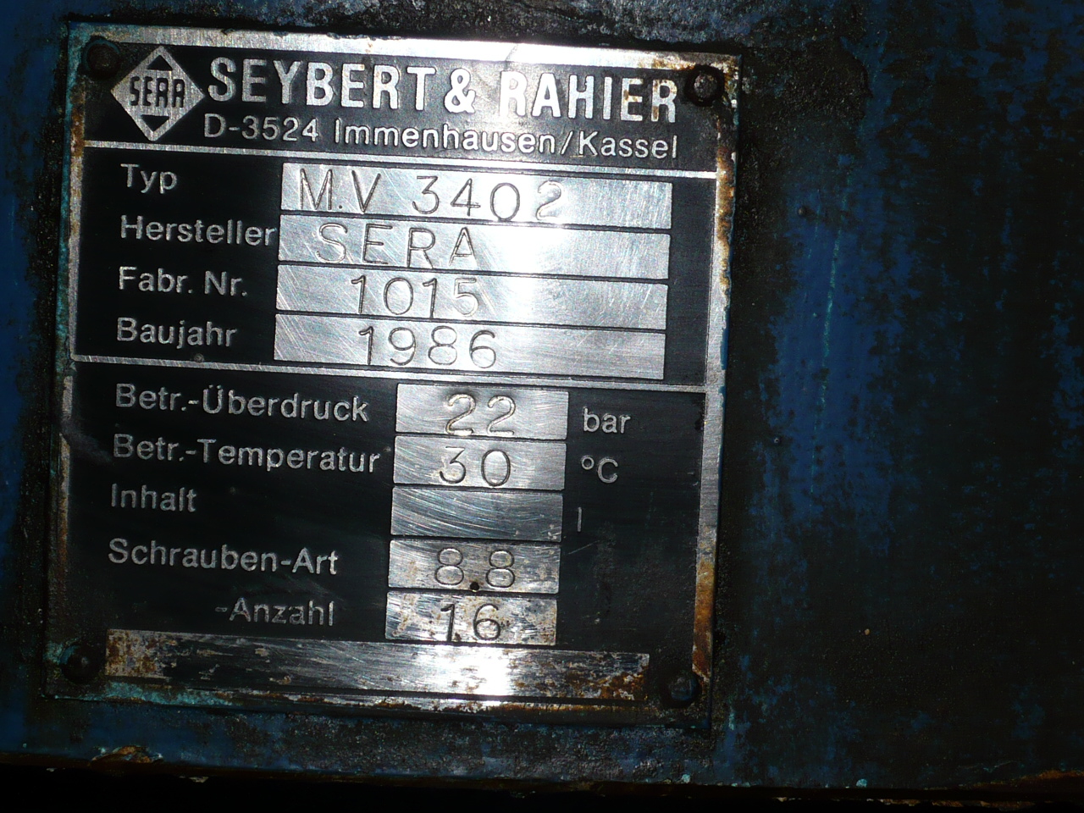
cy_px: 406
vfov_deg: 10.0
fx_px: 4666
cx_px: 542
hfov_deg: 13.3
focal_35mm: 149
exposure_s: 1/30
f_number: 5.6
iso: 100
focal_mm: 16.4
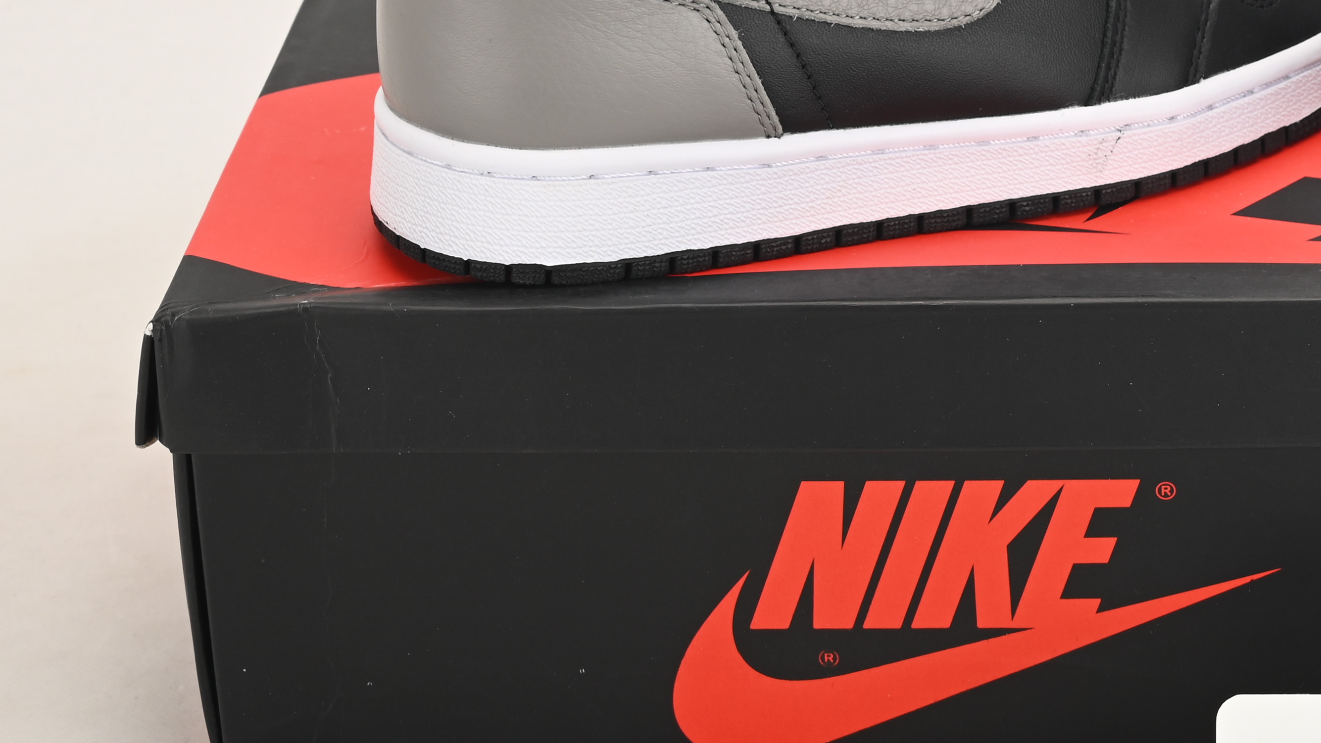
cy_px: 148
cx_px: 1337
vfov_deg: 10.9
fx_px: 3888
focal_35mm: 111
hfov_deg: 18.7
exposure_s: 1/200
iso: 100
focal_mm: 47
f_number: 11
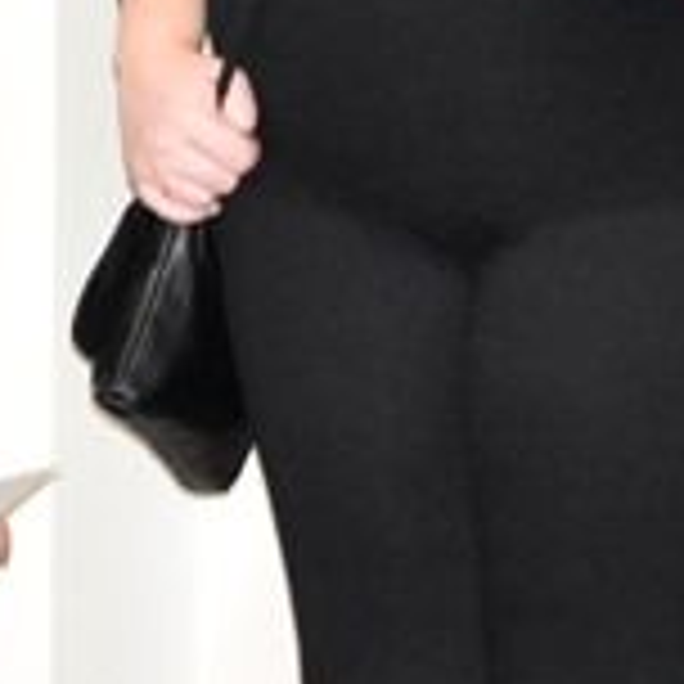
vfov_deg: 3.7
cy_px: 475
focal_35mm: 474
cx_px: -1210
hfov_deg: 3.6
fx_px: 10594
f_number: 7.1
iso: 5600
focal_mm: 55
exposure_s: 1/100
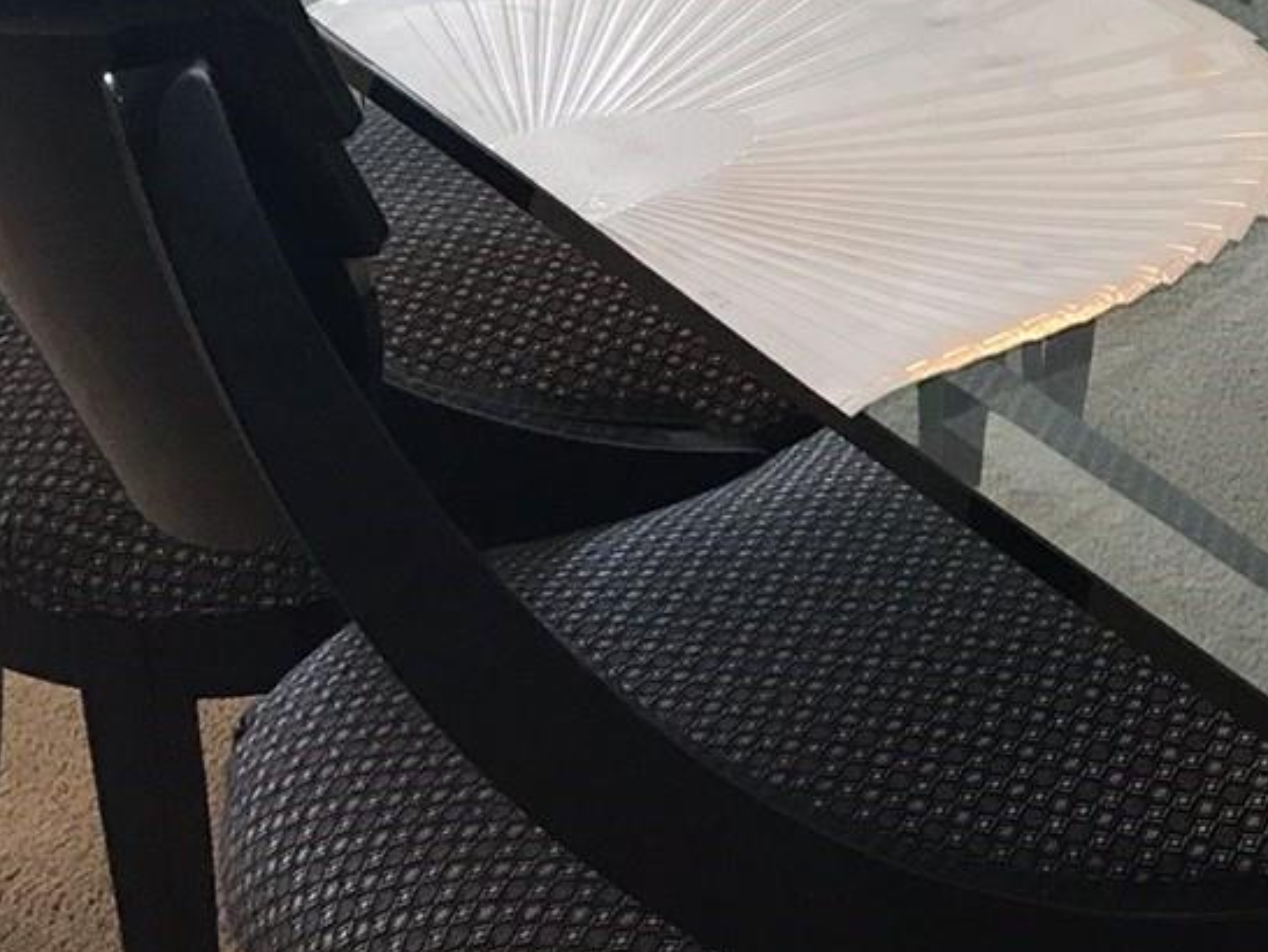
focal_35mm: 82
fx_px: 3005
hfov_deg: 22.2
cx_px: 1482
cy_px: -2
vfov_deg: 17.6
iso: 32
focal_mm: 3.99
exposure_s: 1/30
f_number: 1.8
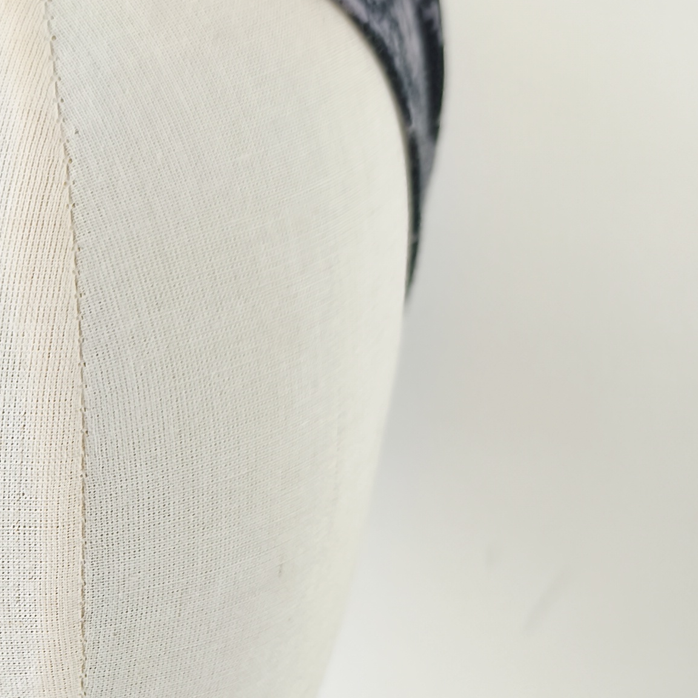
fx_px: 1643
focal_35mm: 72
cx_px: 25
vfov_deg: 23.1
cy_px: 674
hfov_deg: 23.2
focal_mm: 6.14
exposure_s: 1/8
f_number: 1.65
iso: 50
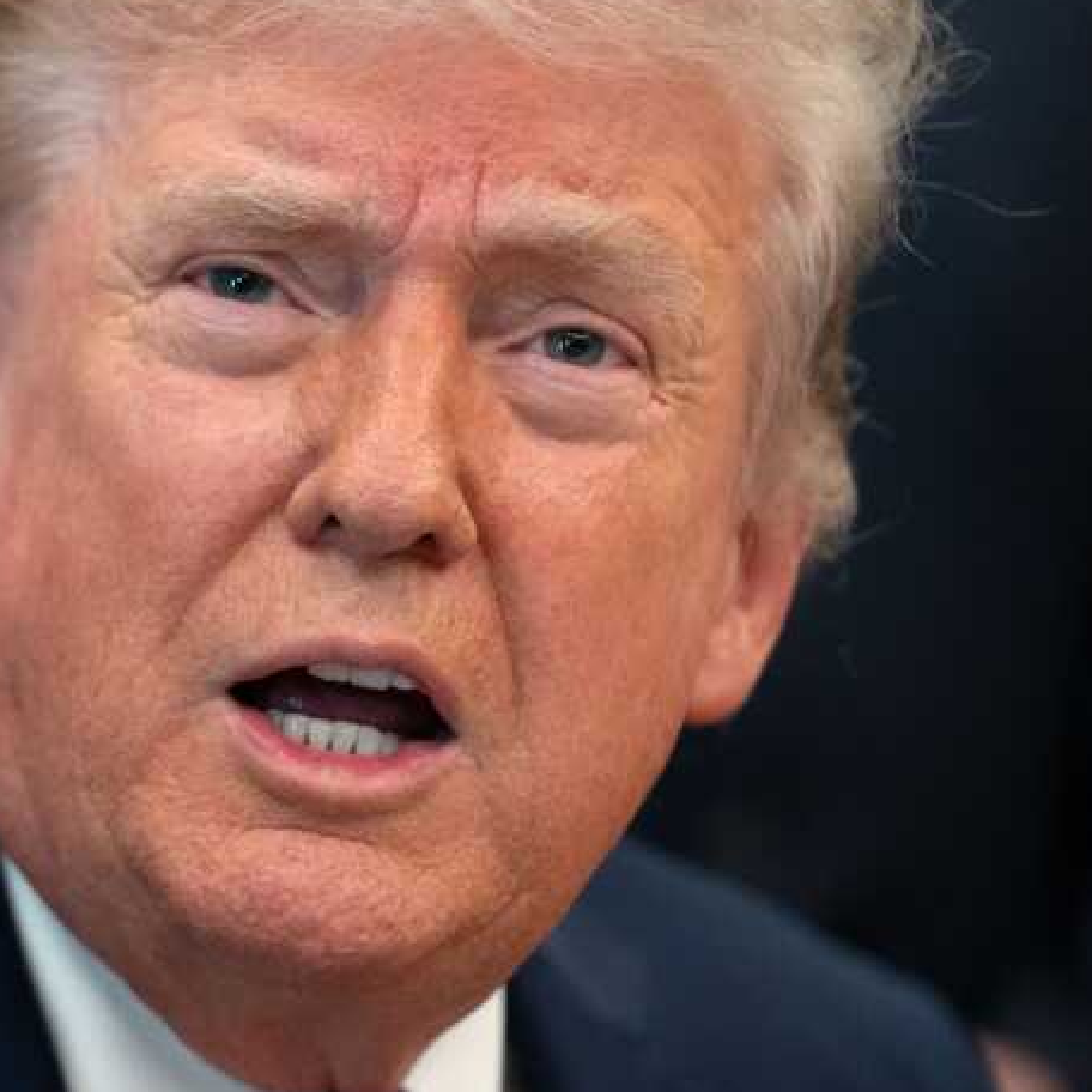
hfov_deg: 5.5
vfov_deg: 5.5
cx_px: 29
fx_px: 11278
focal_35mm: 316
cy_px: 578
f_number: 2.8
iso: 5000
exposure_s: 1/500
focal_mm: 154
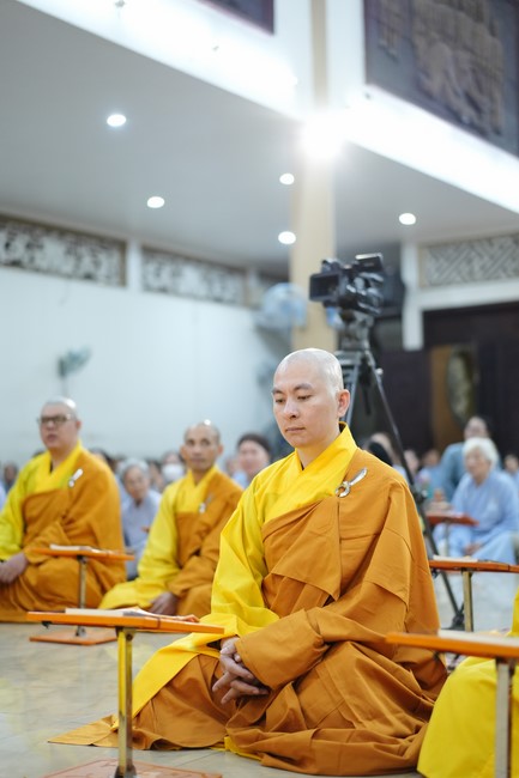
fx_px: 1190
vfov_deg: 36.3
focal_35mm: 55
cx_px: 260
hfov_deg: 24.6
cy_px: 389
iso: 3200
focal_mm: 55
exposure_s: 1/320
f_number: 1.8
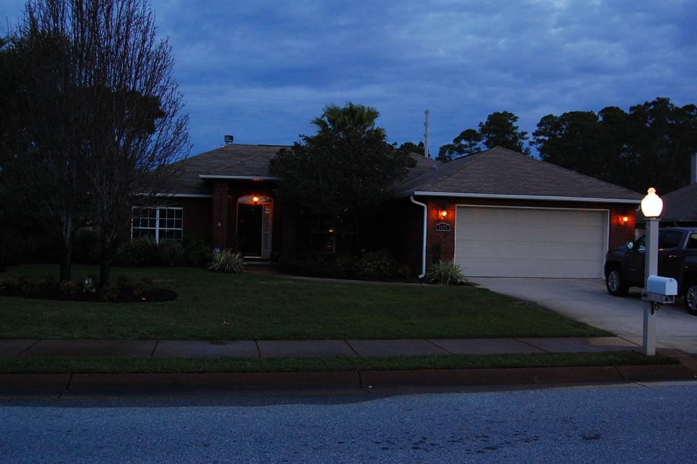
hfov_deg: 53.2
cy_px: 232
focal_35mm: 36
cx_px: 348
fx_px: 696
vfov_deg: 36.8
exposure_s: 1/20
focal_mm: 24
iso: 800
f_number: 5.6
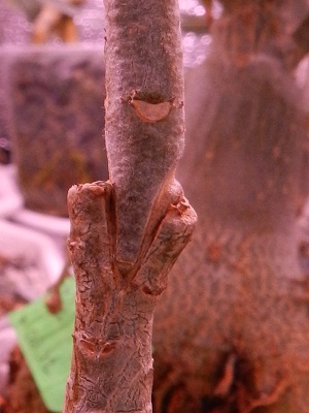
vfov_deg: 73.9
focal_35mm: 23
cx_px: 154
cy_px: 206
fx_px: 274
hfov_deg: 58.9
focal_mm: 4
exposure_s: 1/30
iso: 400
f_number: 3.4
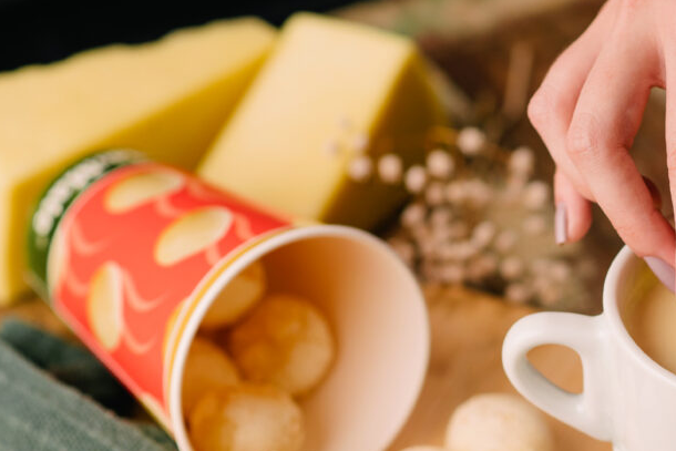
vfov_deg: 8.4
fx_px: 3061
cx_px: 530
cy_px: 385
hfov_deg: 12.6
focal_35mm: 163
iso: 500
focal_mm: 85
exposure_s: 1/250
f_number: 2.8
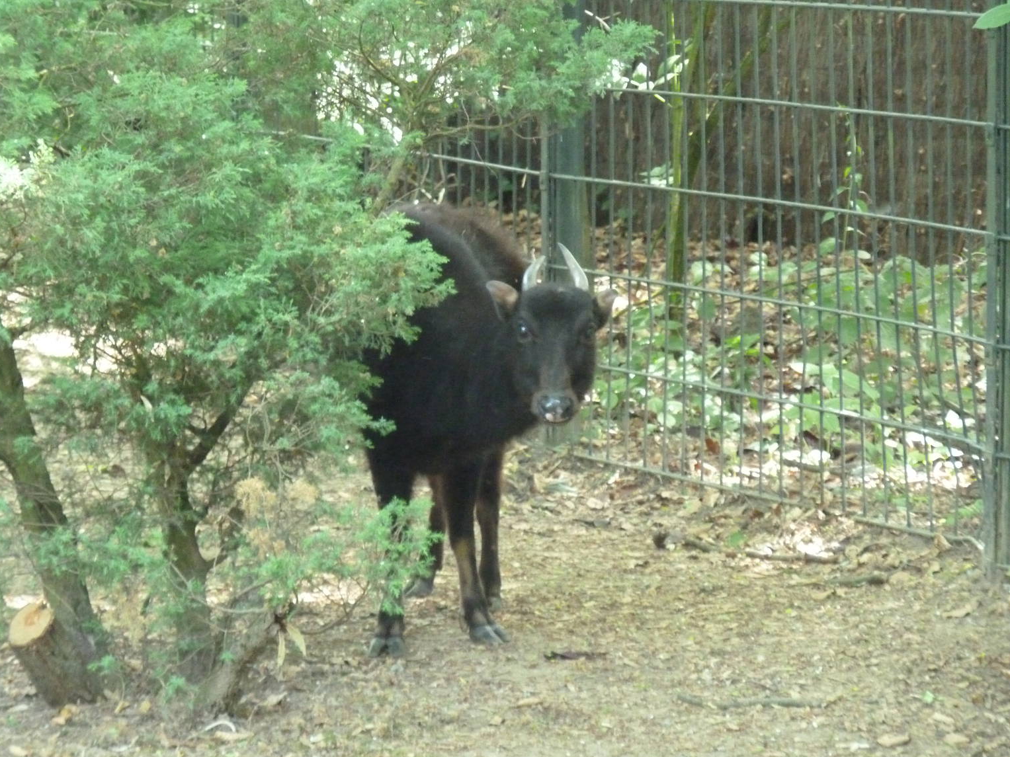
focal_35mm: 220
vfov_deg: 6.8
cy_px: 381
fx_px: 6418
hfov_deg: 9.0
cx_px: 501
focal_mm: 34.4
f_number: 4.6
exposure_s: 1/20
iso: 800
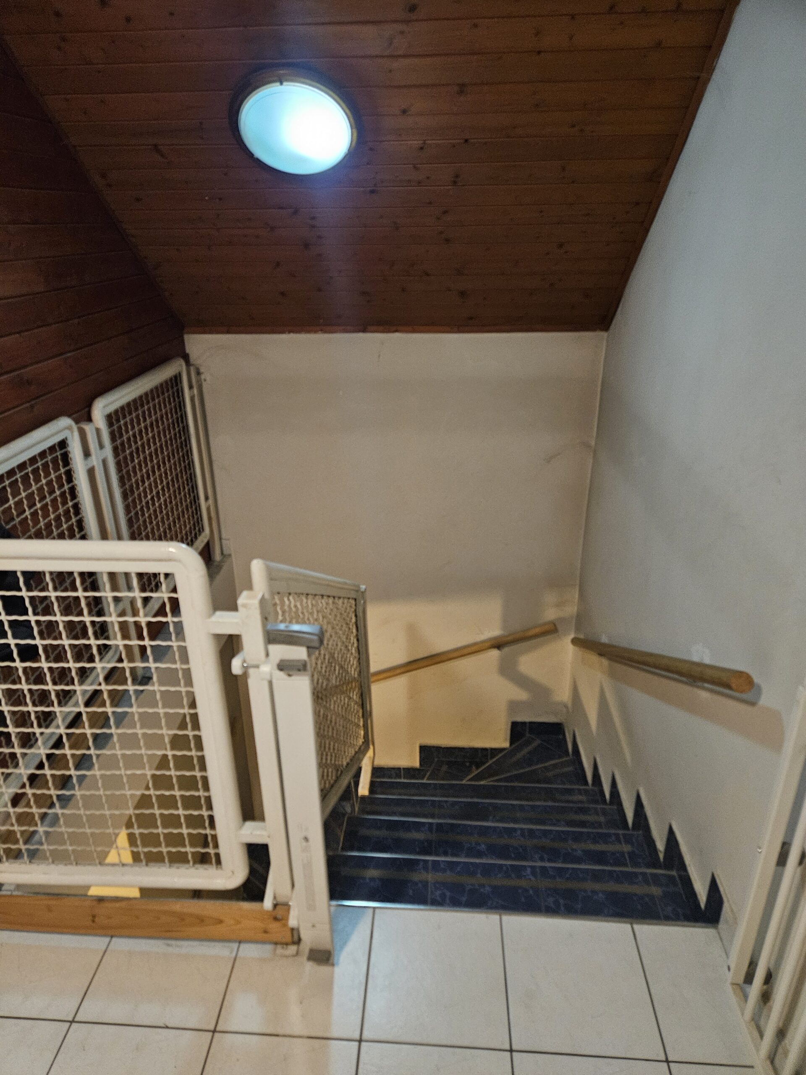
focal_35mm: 23
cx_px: 403
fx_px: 714
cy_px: 538
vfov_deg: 73.9
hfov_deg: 58.9
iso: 640
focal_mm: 5.4
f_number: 1.8
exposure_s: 1/25
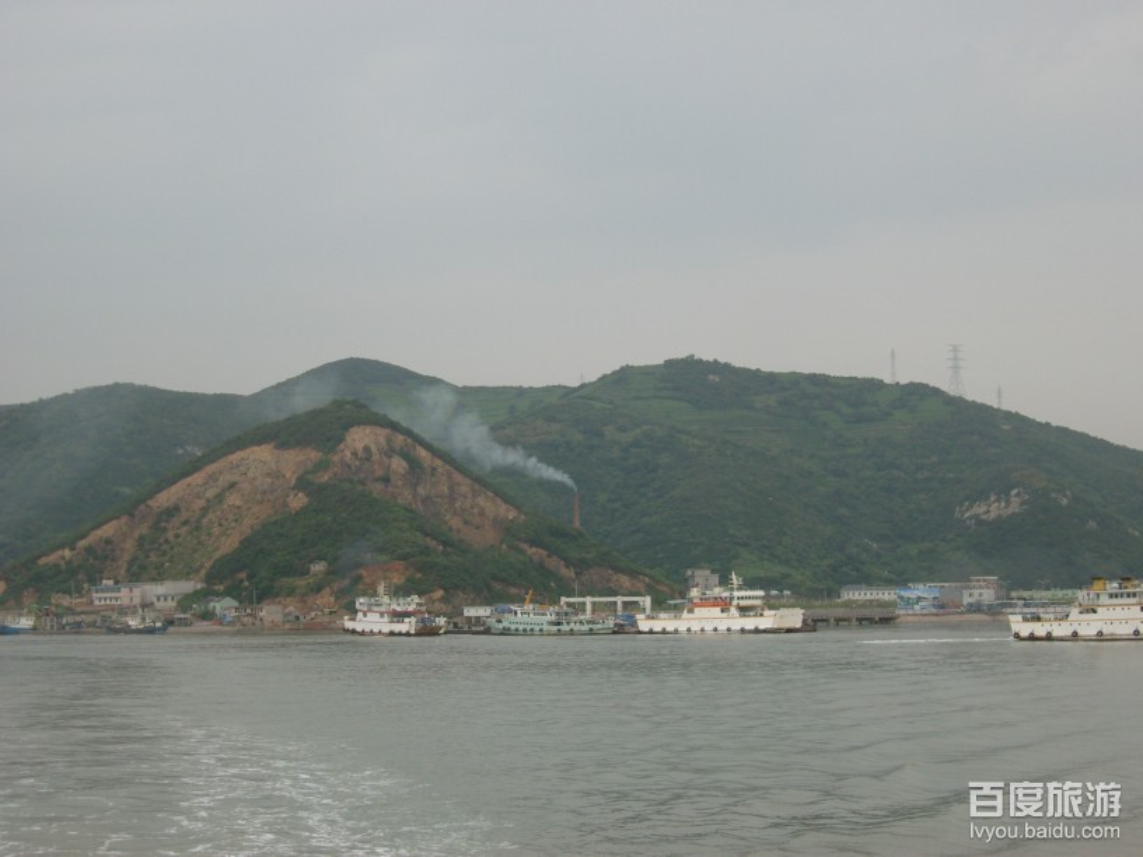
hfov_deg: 26.7
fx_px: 2410
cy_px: 428
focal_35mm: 73
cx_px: 572
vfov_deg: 20.2
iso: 100
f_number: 4.2
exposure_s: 1/500
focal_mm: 15.6
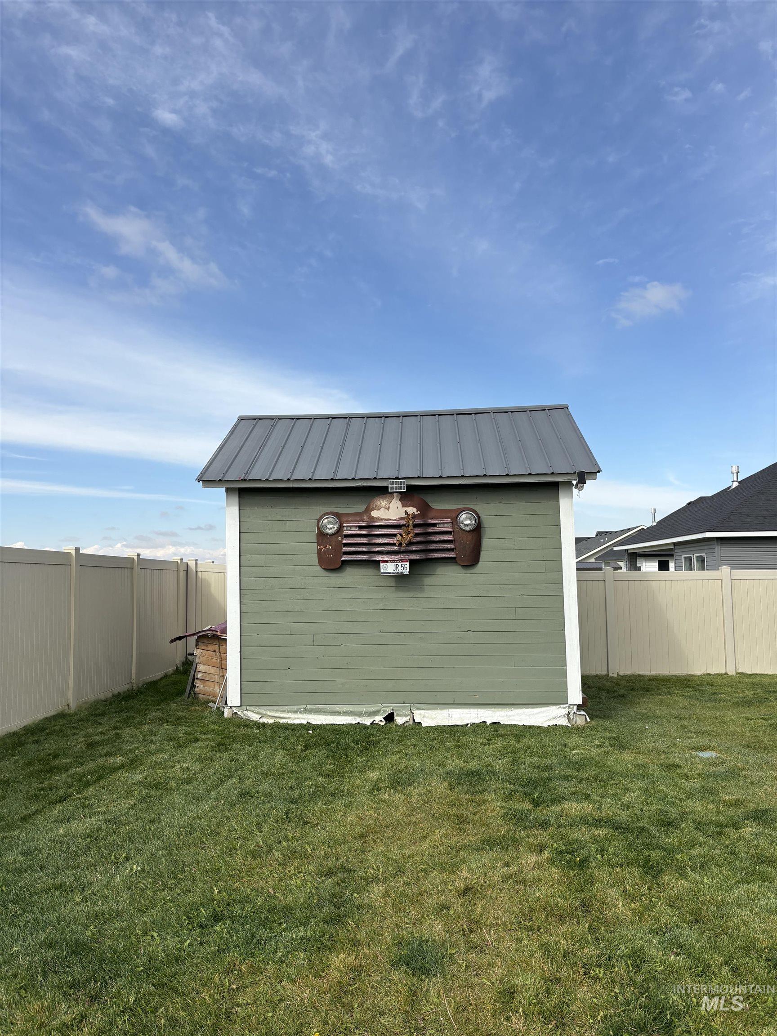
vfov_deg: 67.3
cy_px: 518
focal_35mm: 26
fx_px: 778
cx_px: 388
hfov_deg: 53.1
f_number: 1.6
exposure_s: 1/3279
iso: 50
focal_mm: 5.96
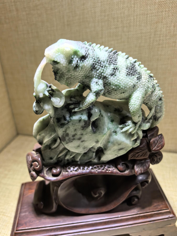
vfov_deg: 65.3
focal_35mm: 27
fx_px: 184
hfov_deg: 51.4
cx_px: 88
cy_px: 118
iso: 64
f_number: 2
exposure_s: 1/100
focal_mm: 6.98
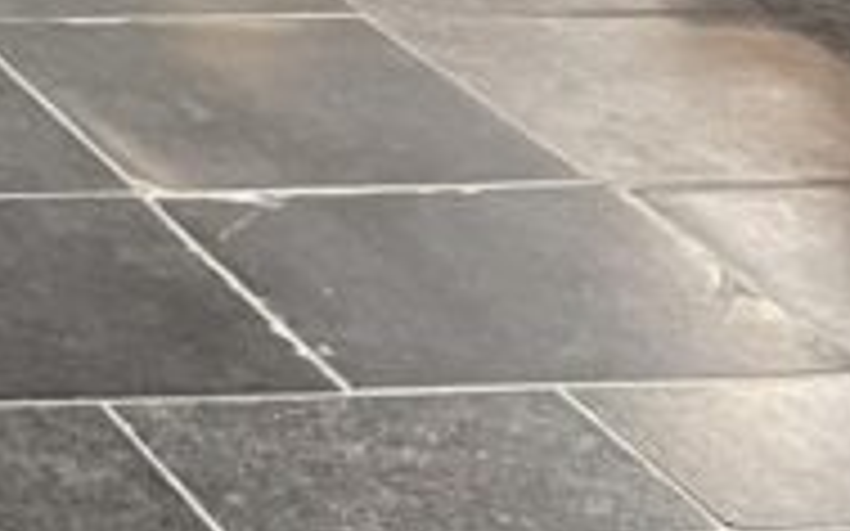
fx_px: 3451
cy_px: -828
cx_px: -1237
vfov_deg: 8.0
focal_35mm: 149
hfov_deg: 11.4
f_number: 1.6
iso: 250
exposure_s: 1/60
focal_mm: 4.2
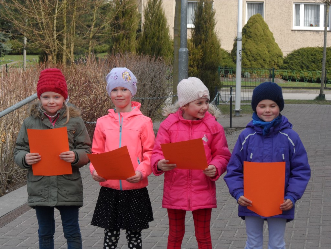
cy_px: 124
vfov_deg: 13.7
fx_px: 1033
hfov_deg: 18.2
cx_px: 166
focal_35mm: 108
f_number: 5.2
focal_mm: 19.8
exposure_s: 1/180
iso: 80
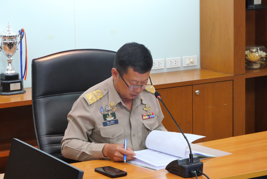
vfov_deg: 11.1
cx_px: 134
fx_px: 920
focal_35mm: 124
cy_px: 90
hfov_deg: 16.5
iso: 3200
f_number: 7.1
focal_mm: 60
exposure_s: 1/30
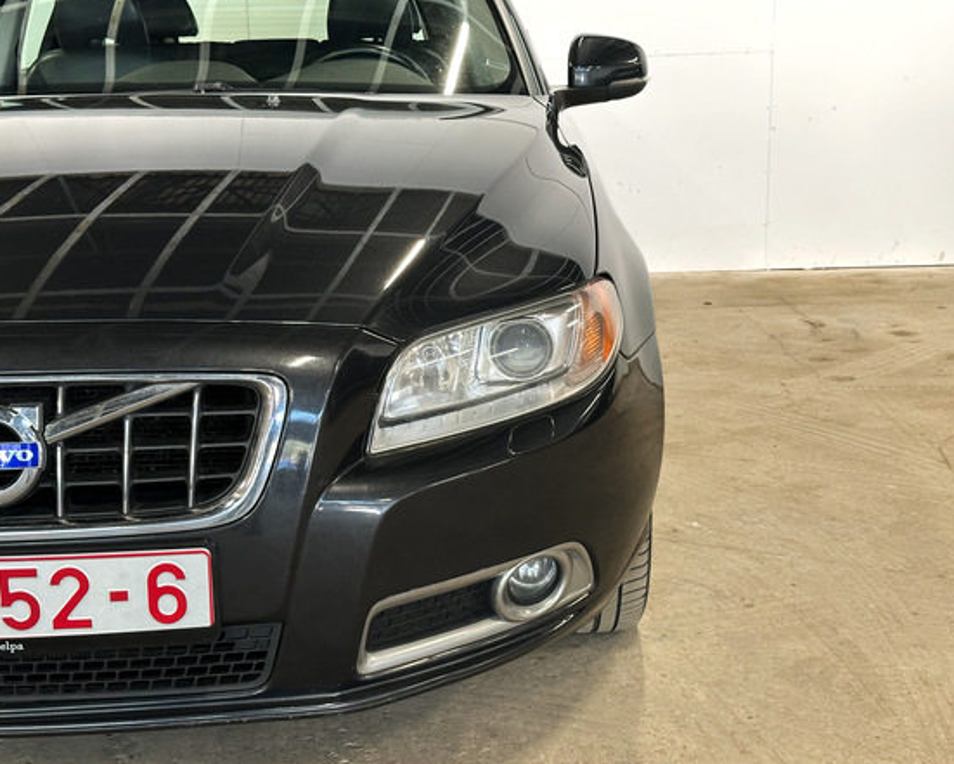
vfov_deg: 29.7
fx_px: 1440
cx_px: 442
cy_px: 378
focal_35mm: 51
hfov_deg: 36.6
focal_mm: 6.86
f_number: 1.8
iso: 160
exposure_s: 1/50
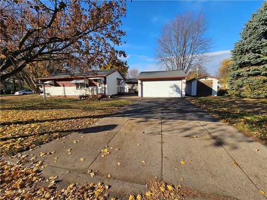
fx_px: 100
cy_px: 100
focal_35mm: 13
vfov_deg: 89.9
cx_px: 134
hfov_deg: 106.2
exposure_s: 1/1453
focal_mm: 2.2
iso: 50
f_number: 2.2
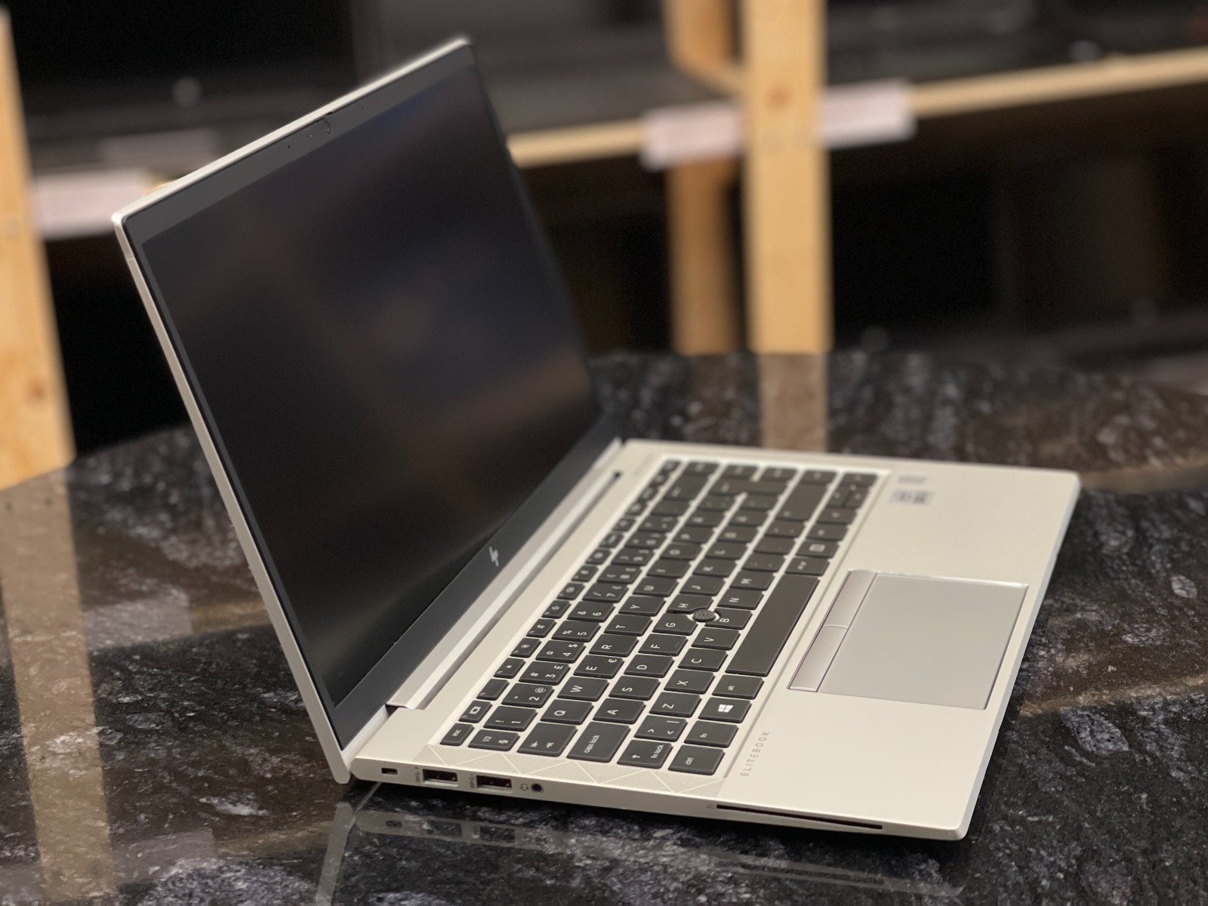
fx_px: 2233
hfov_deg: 30.3
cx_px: 604
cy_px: 453
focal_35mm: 64
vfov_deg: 22.9
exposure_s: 1/80
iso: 250
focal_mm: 7.5
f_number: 2.2
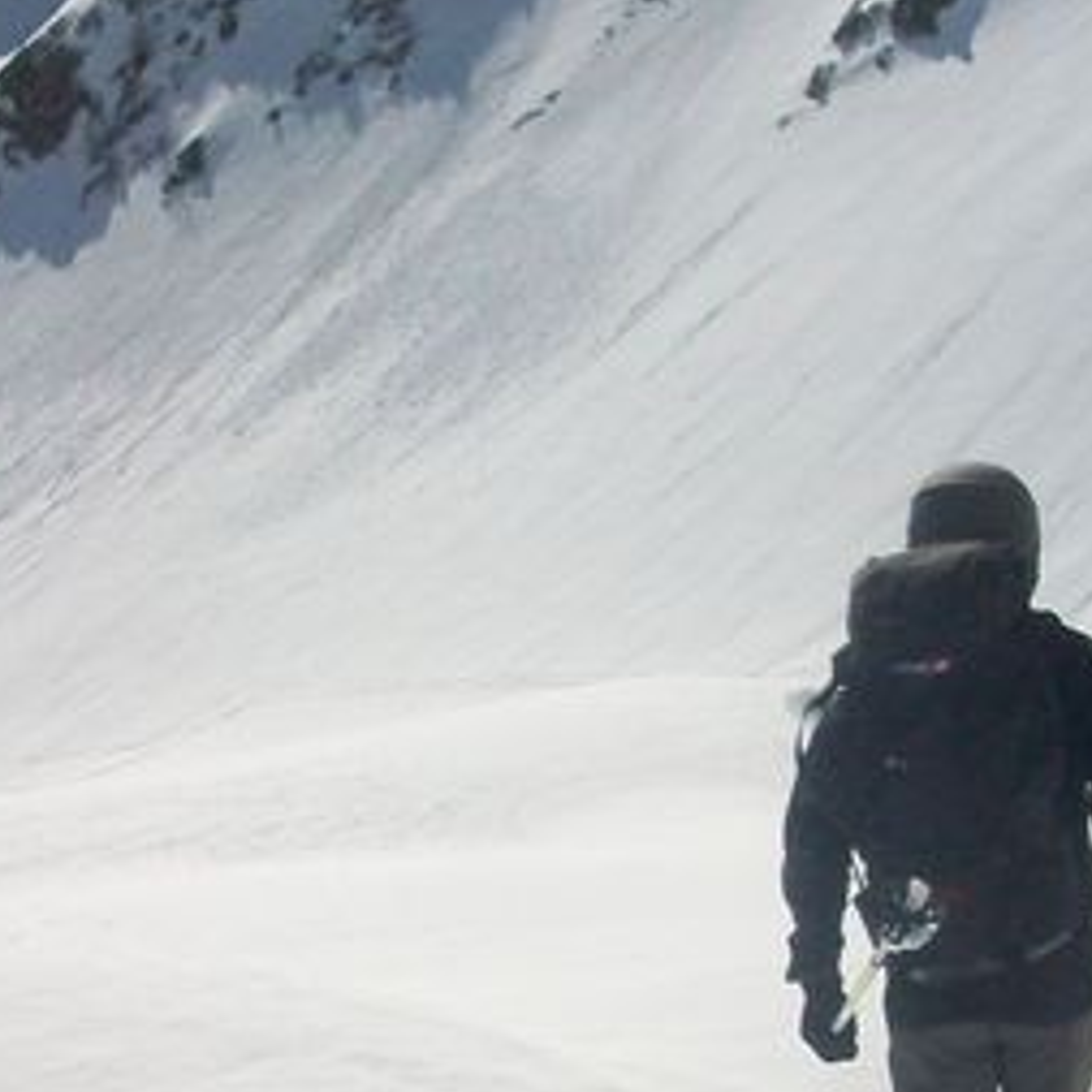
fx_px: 3962
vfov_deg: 15.6
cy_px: 876
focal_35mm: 111
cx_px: 779
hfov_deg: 15.6
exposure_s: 1/1401
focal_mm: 5.7
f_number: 5.5
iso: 80
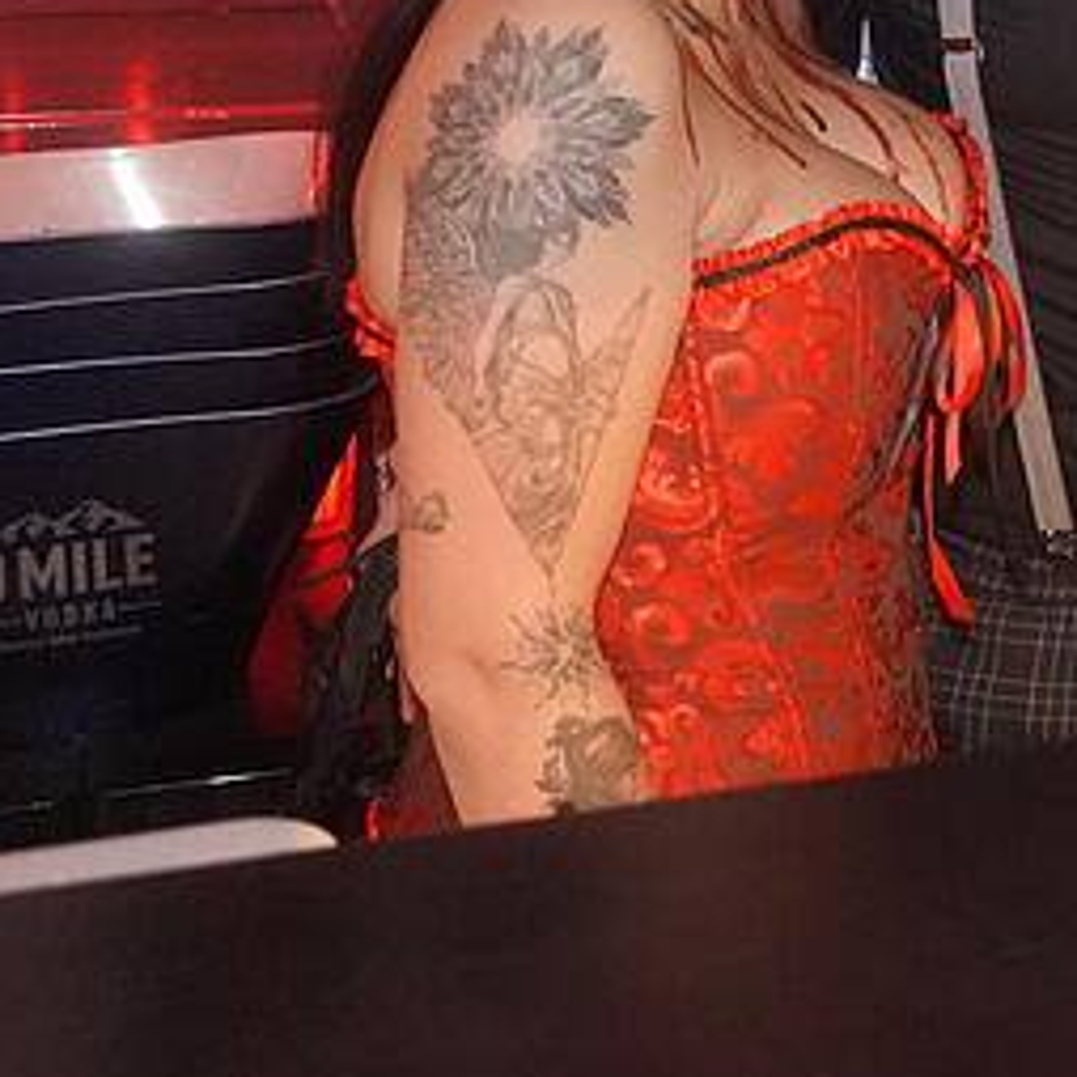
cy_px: -180
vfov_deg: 18.2
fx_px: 3203
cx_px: 1944
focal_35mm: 91
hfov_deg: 16.1
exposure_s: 1/60
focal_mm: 29
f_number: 3.5
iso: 12800
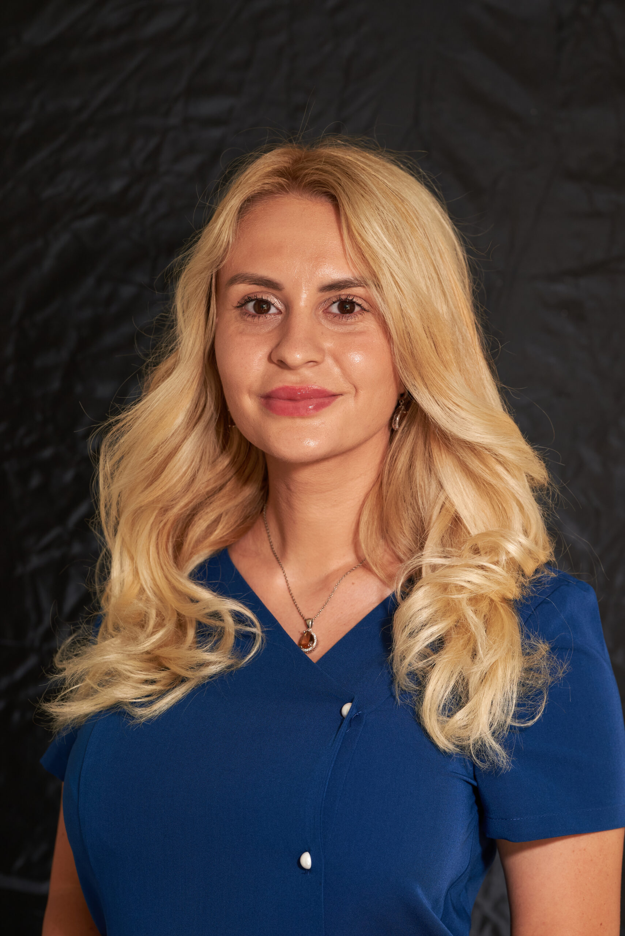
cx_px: 312
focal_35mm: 105
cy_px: 468
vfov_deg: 19.4
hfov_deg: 13.1
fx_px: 2732
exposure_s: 1/125
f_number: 5.6
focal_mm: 105
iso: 640
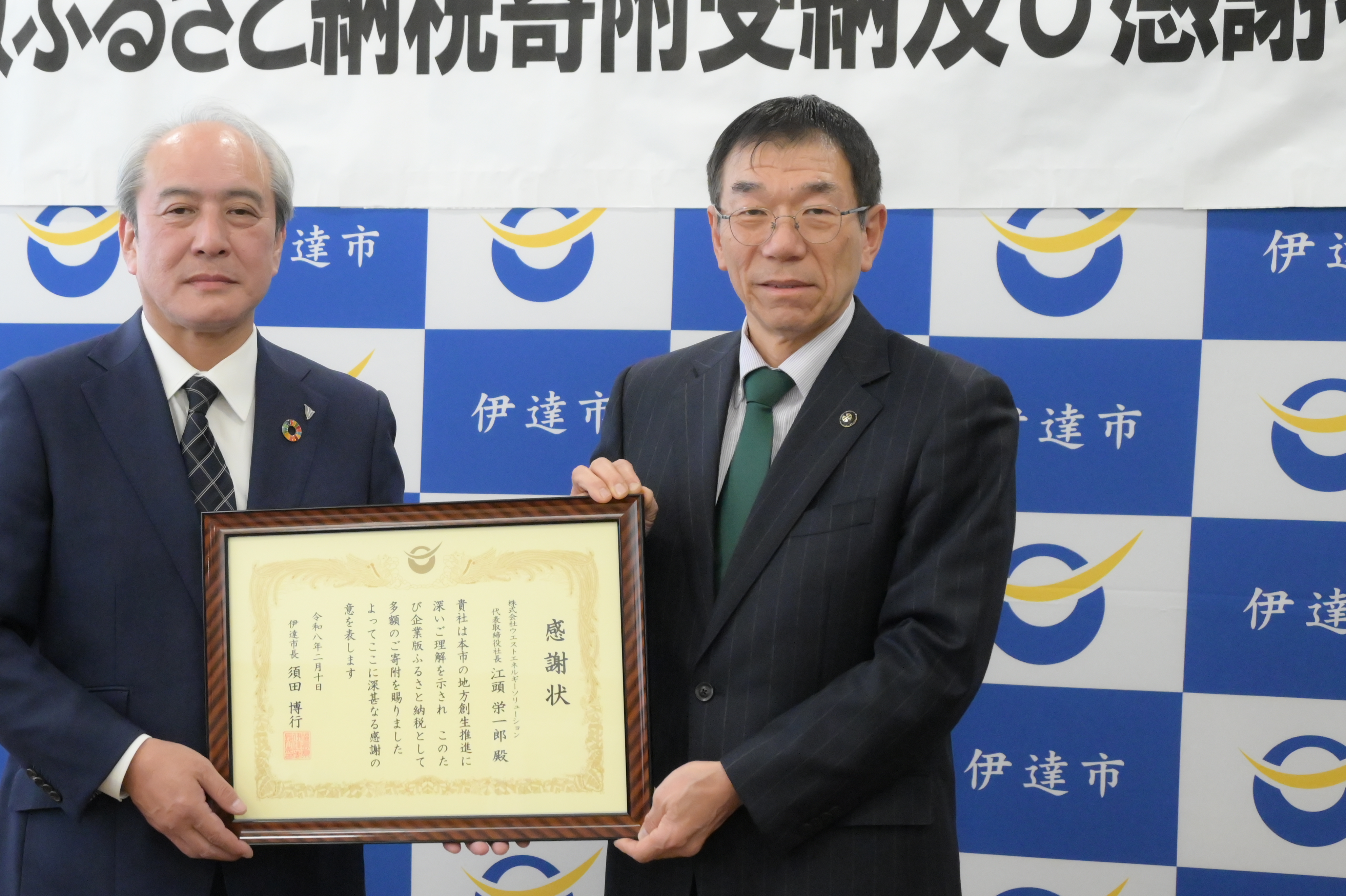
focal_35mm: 67
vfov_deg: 20.3
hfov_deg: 29.9
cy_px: 506
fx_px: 2503
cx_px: 451
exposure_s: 1/1600
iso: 10000
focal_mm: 44
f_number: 5.3
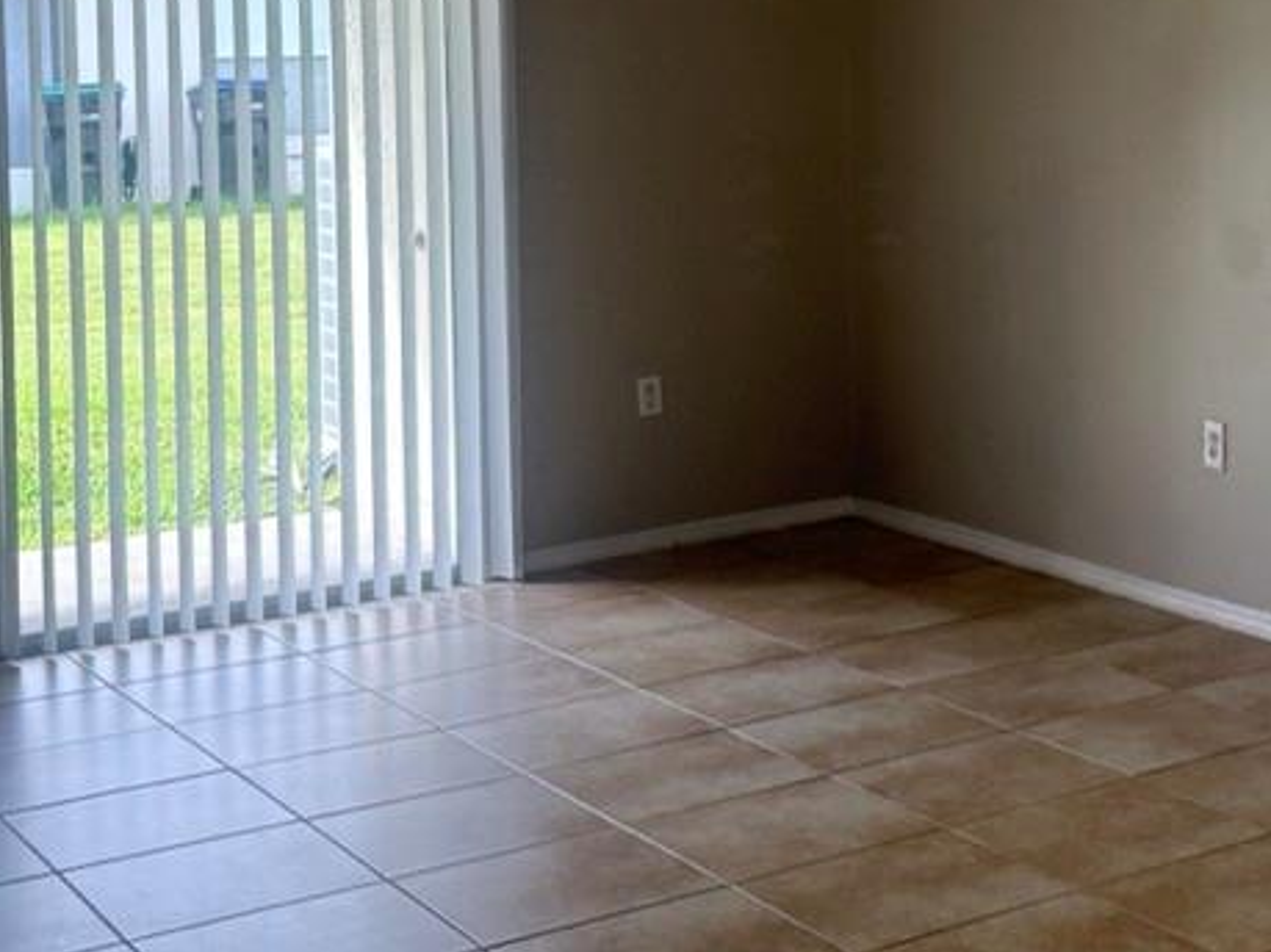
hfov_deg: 27.3
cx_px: 1282
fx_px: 2459
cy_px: 69
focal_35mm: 67
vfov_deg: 21.4
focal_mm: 6.76
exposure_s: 1/120
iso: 64
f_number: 1.78
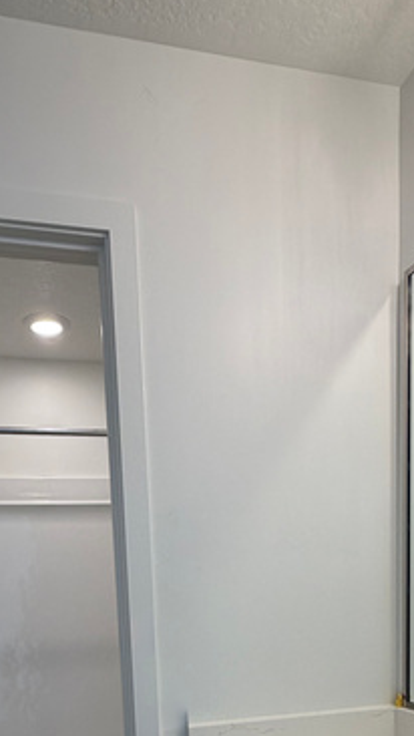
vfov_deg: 52.6
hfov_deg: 36.7
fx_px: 624
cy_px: 680
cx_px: 185
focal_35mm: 32
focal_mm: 2.22
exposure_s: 1/120
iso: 64
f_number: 2.2
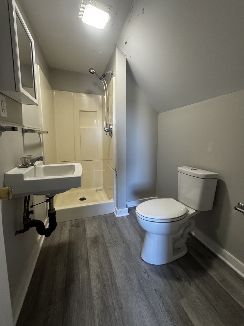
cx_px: 129
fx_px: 141
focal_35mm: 15
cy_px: 153
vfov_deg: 98.1
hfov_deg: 81.7
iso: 320
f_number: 2.2
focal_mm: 2.22
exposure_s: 1/60
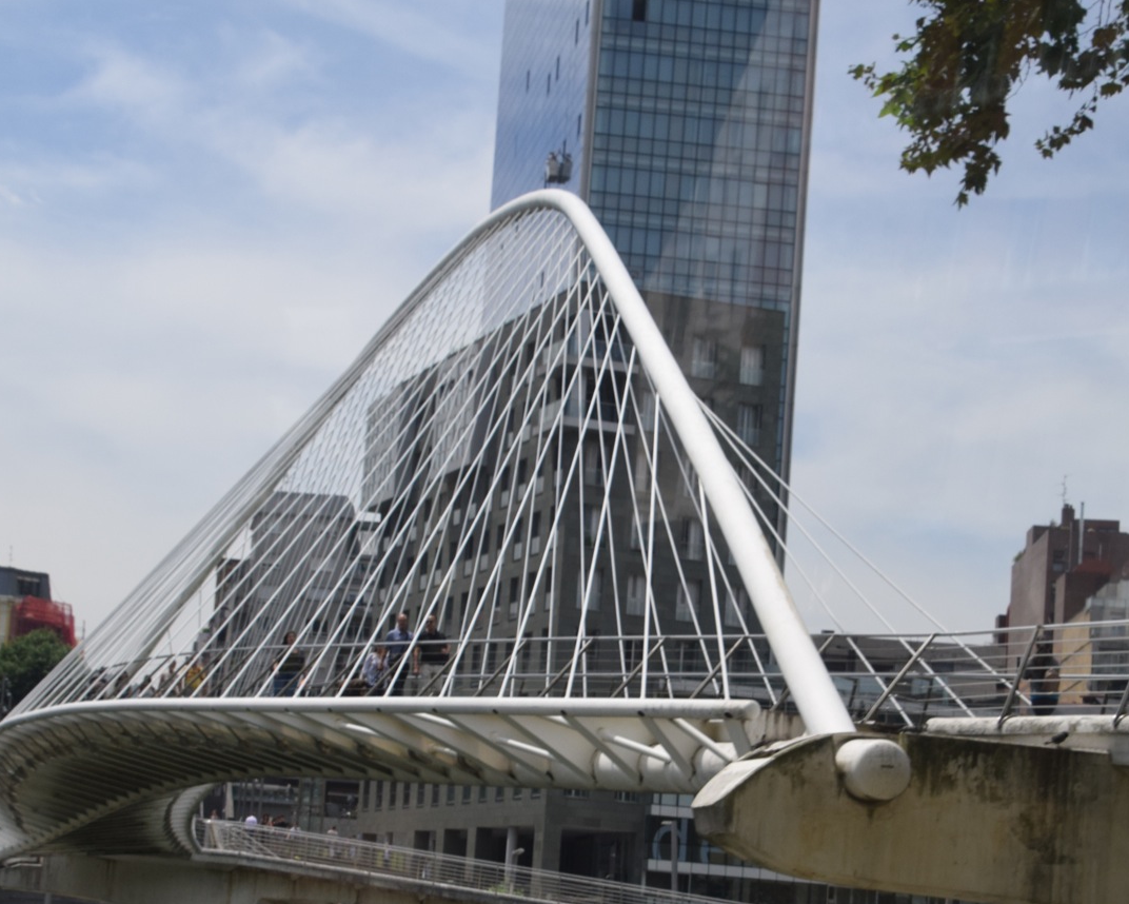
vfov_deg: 18.3
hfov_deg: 22.7
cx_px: 400
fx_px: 2807
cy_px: 546
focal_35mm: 84
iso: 400
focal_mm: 32
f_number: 7.1
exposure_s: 1/200
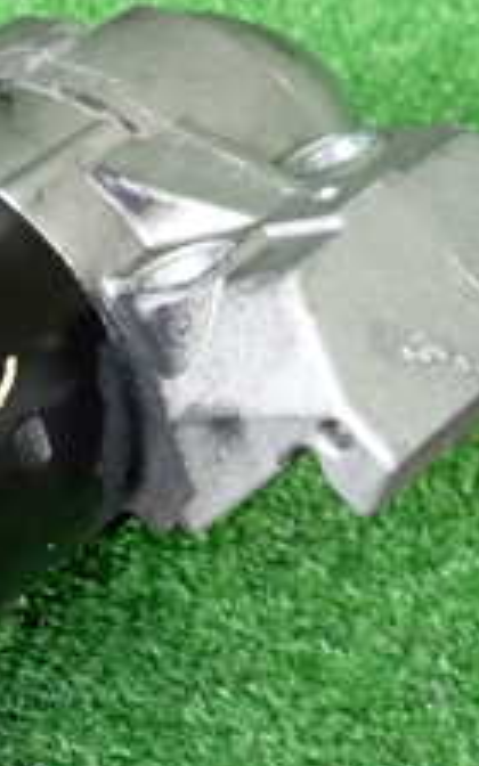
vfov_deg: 28.4
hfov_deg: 16.7
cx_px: -240
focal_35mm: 71
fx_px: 1483
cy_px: 602
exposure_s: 1/25
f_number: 5.6
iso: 800
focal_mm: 4.5
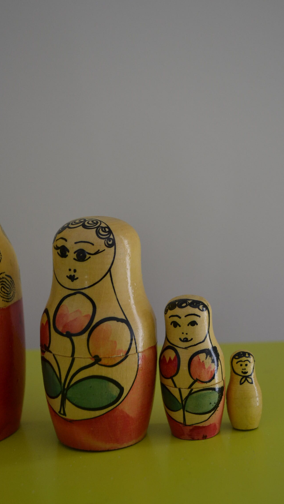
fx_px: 763
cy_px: 252
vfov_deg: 36.6
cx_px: 165
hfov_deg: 21.1
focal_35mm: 57
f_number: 5
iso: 720
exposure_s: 1/60
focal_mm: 36
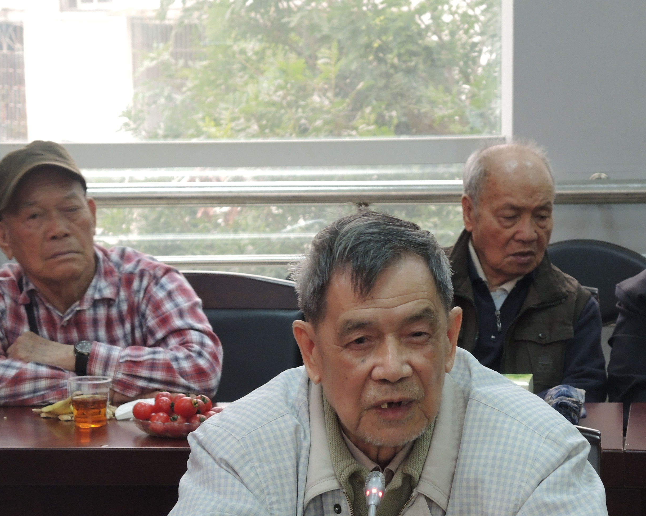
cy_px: 380
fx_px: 2600
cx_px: 363
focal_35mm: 136
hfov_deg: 14.2
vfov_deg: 11.3
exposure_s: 1/20
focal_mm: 17.7
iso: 400
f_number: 3.2
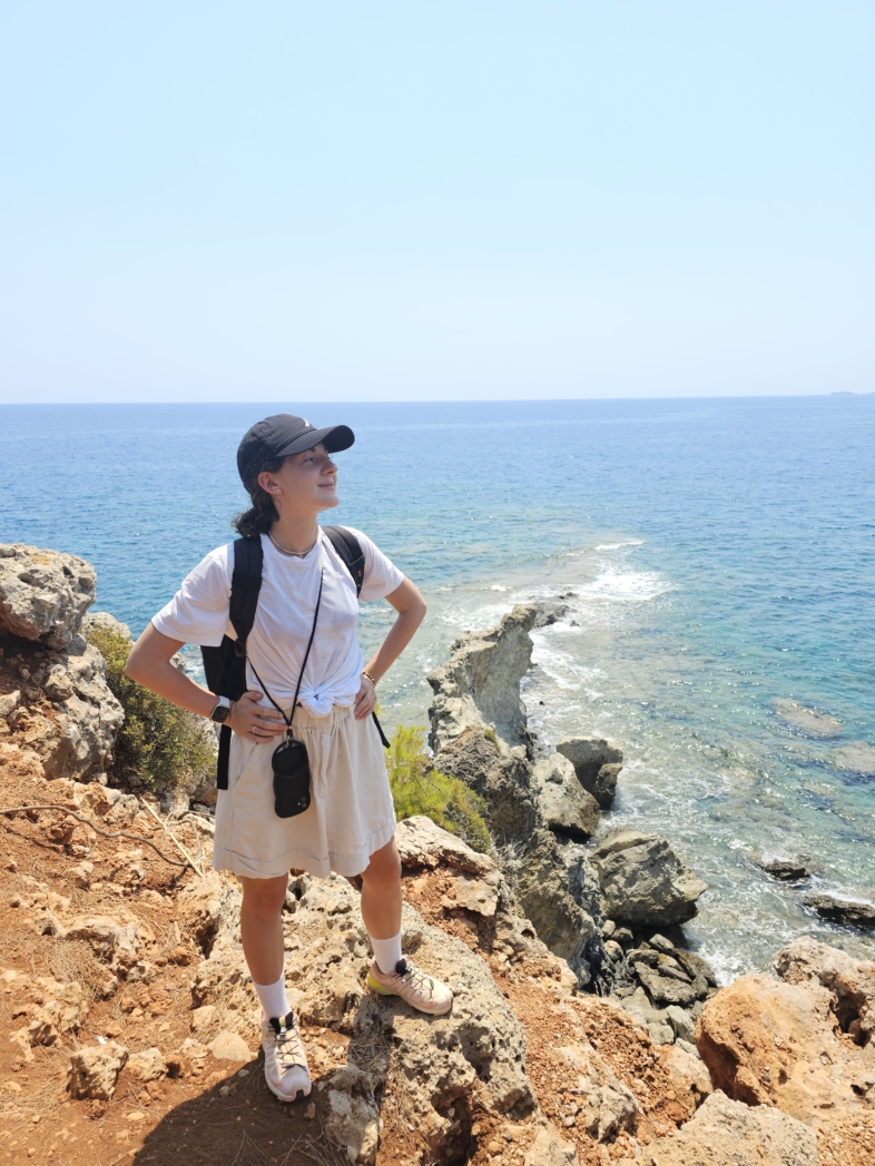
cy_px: 583
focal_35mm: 23
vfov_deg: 73.9
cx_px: 438
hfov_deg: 58.9
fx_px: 775
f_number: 1.7
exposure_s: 1/528
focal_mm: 6.3
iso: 10
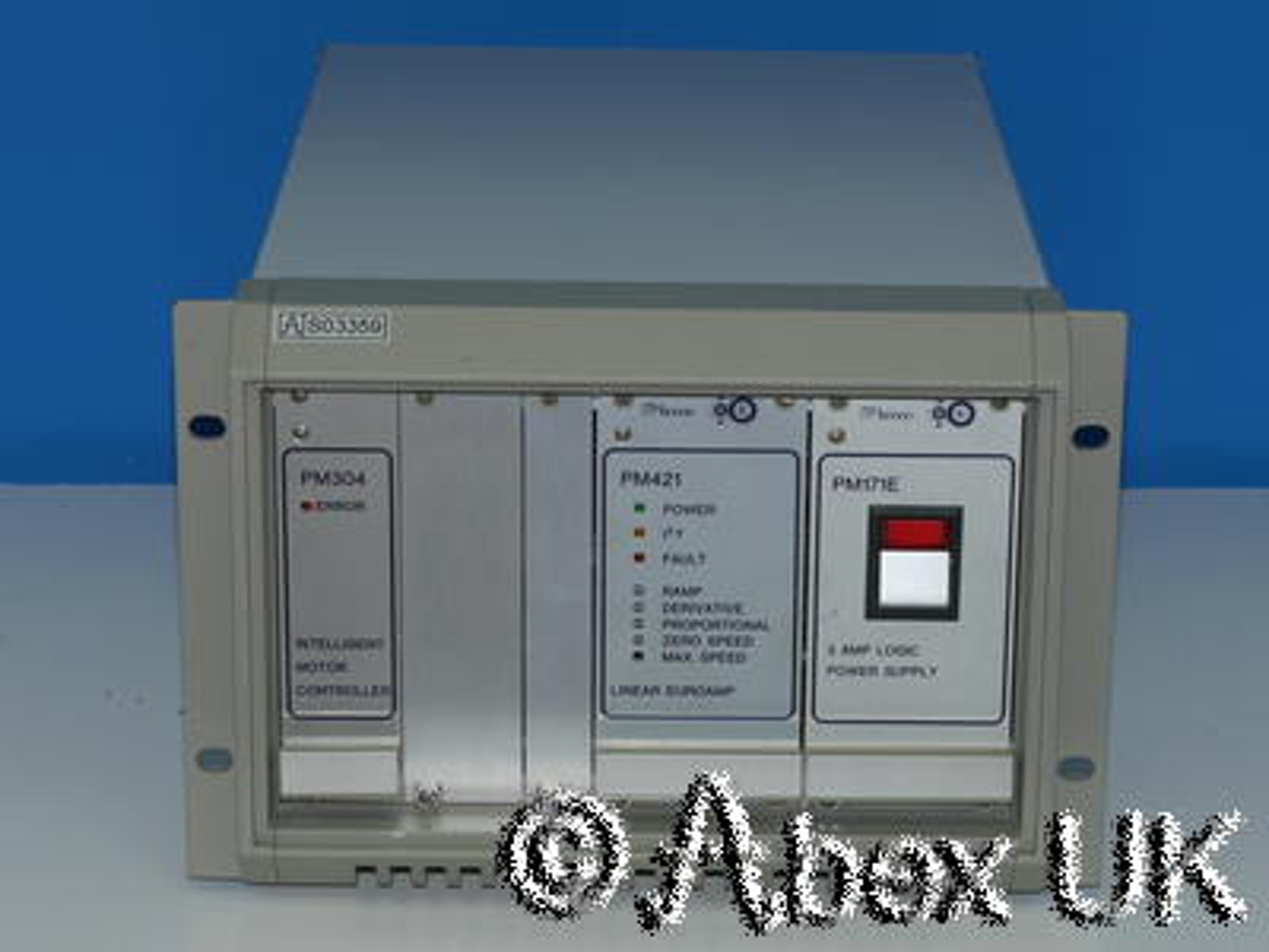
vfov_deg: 13.5
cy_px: 476
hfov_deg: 17.9
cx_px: 634
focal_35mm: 110
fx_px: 4033
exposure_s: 1/60
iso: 400
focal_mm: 55
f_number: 11
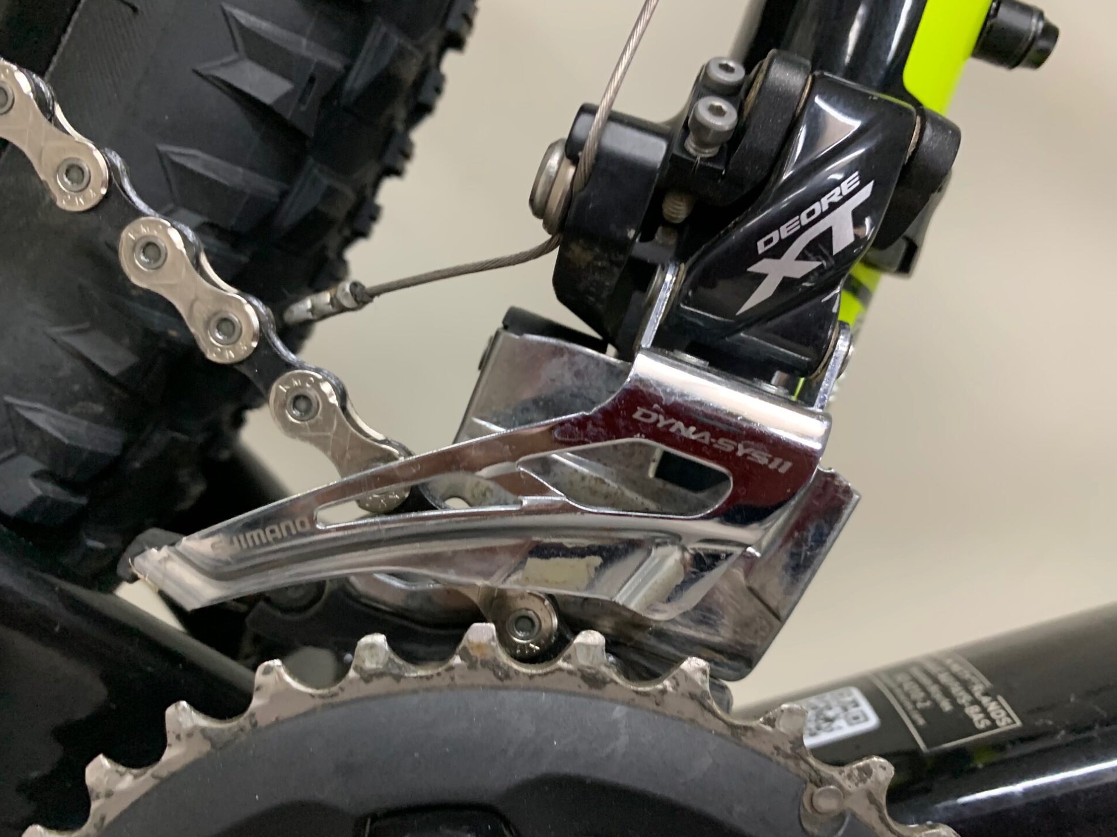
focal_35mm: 27
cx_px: 555
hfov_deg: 65.3
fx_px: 871
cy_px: 434
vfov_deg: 51.3
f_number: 1.8
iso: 250
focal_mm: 4.25
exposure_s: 1/33
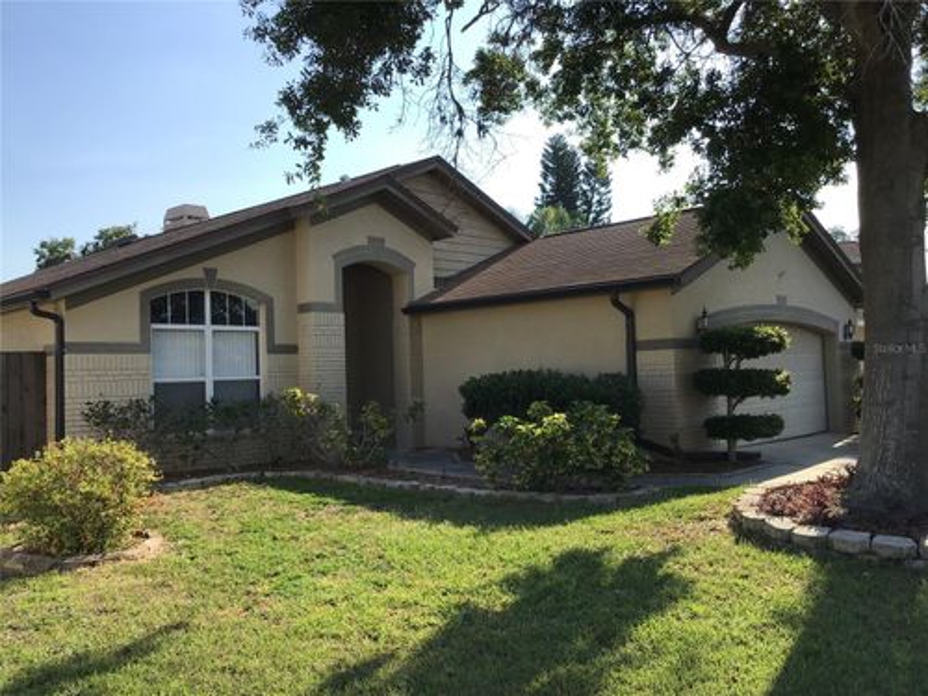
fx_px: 831
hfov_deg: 58.4
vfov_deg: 45.4
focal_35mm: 31
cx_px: 464
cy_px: 348
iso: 25
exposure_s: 1/886
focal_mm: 3.3
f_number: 2.4
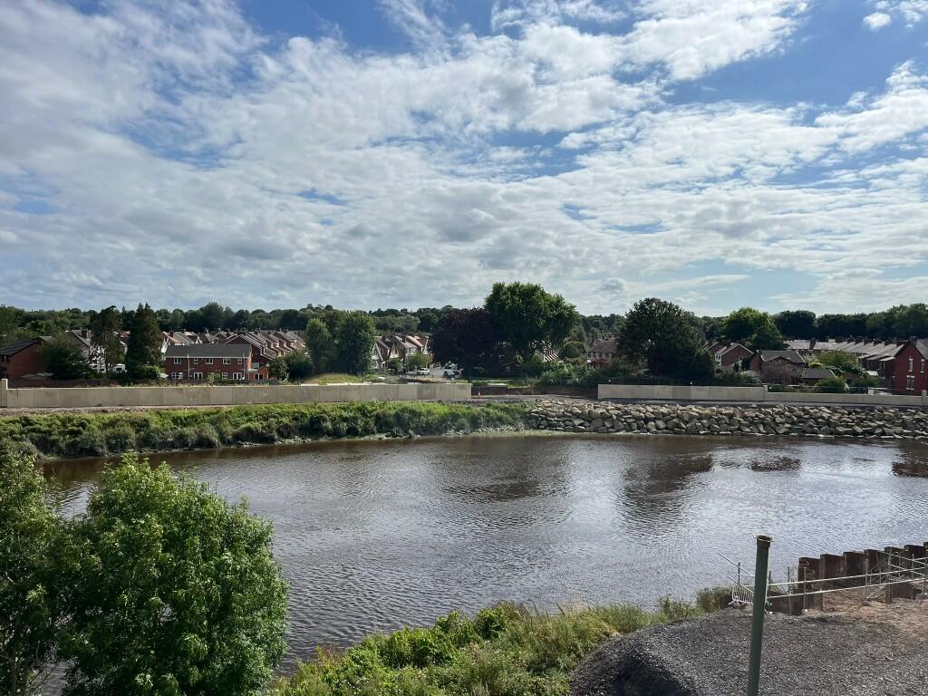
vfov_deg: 53.1
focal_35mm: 26
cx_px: 464
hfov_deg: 67.3
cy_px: 348
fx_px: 697
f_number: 1.6
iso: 50
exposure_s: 1/9901
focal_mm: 5.1
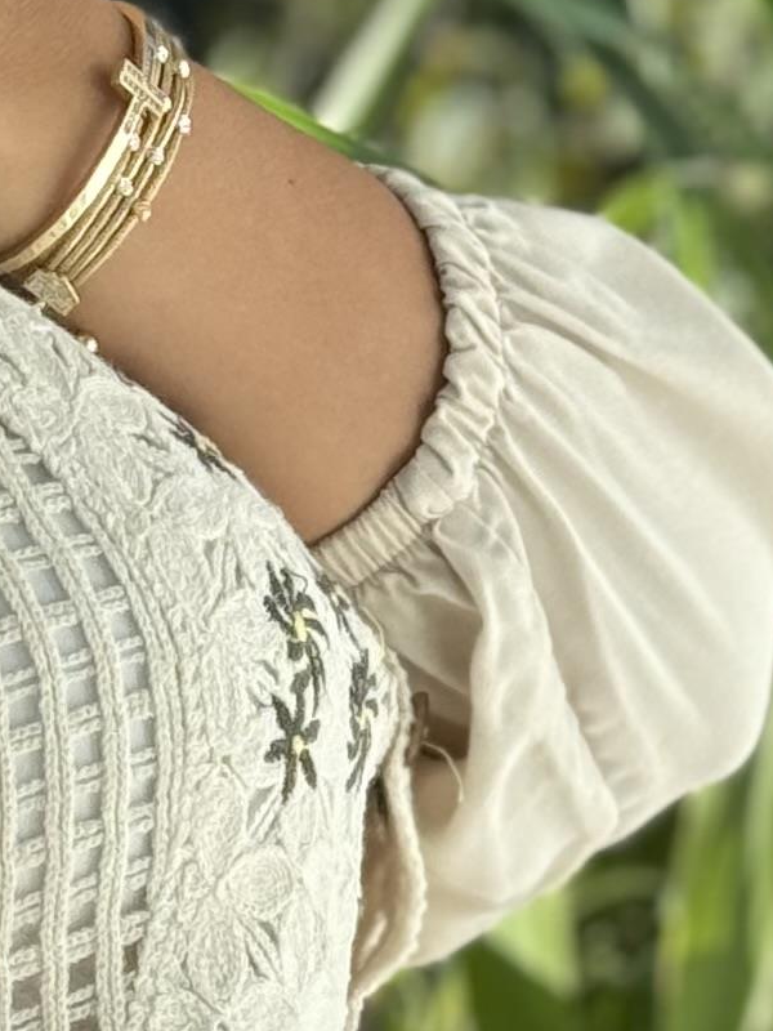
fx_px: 7205
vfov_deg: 8.2
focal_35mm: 242
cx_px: -64
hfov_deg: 6.1
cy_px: 807
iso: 64
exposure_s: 1/876
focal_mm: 6.76
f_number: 1.78
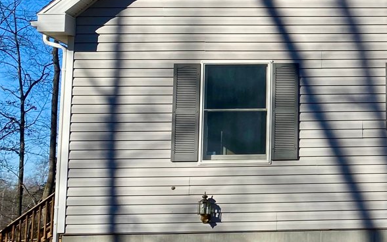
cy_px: 118
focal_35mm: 71
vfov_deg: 18.3
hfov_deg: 26.4
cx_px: 440
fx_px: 749
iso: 32
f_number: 1.8
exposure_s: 1/2755
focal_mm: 4.25
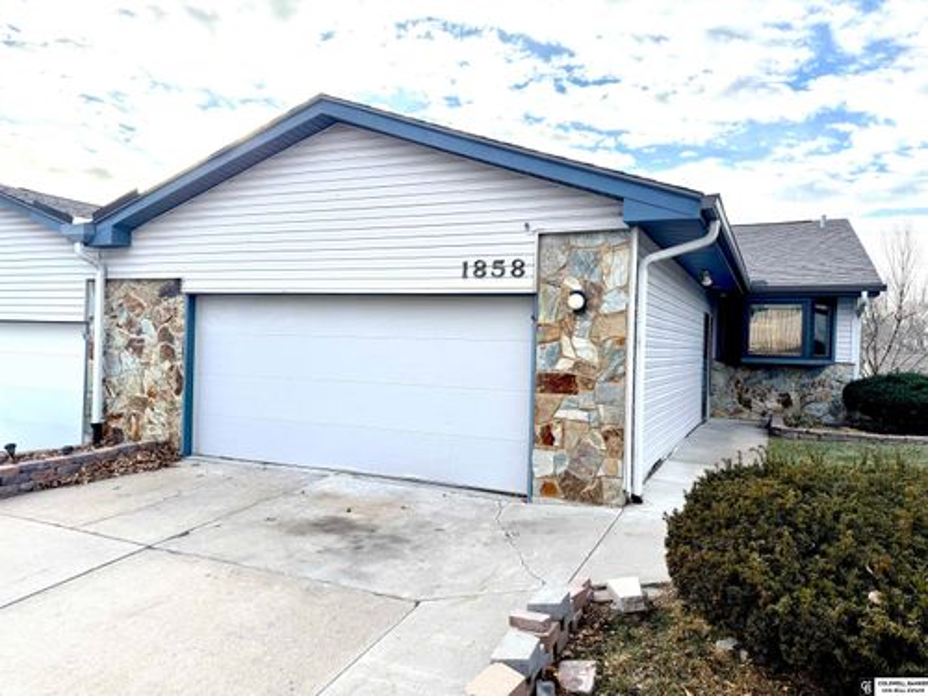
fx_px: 643
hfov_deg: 71.6
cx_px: 464
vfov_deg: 56.8
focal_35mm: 24
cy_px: 348
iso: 100
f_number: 1.78
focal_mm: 6.76
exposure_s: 1/1812
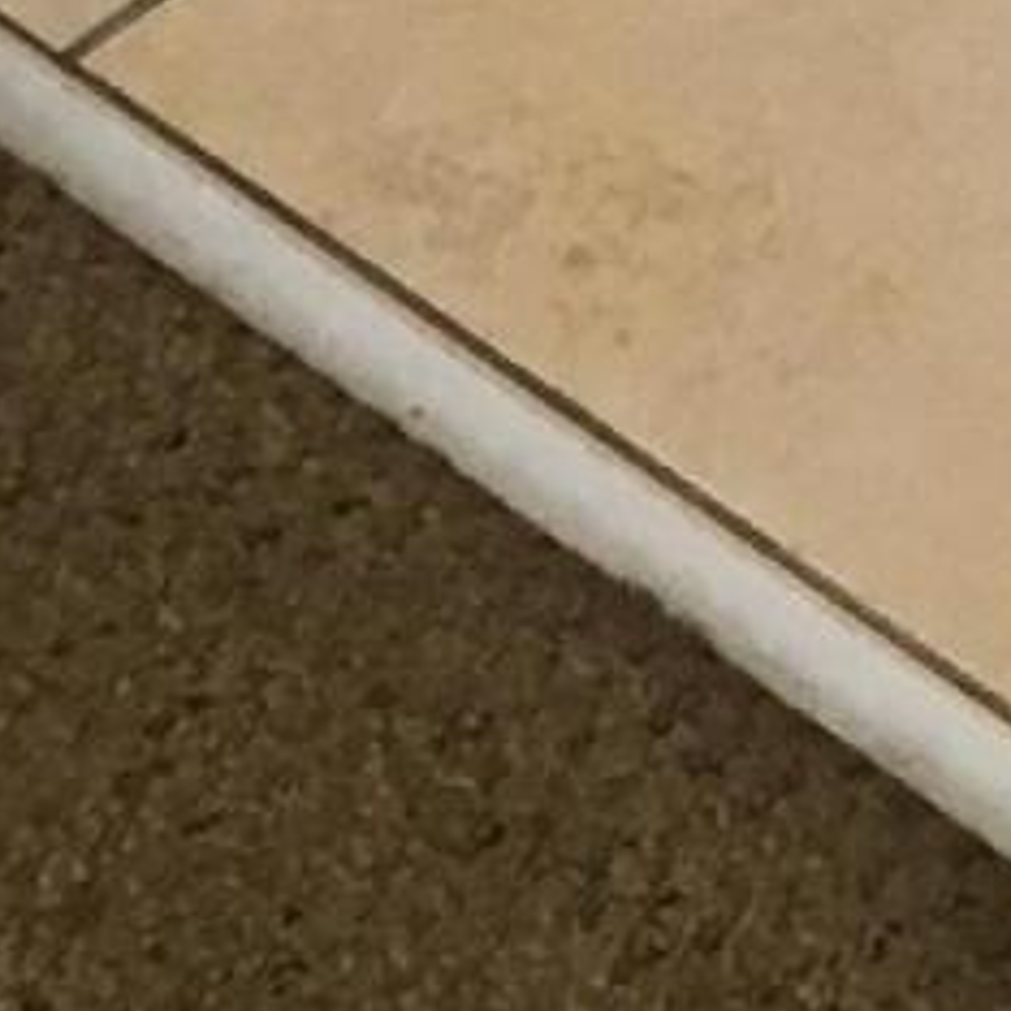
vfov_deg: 6.8
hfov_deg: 7.2
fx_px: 7236
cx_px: 2921
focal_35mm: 219
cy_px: -2506
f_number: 2.2
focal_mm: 4.15
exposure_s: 1/30
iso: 32
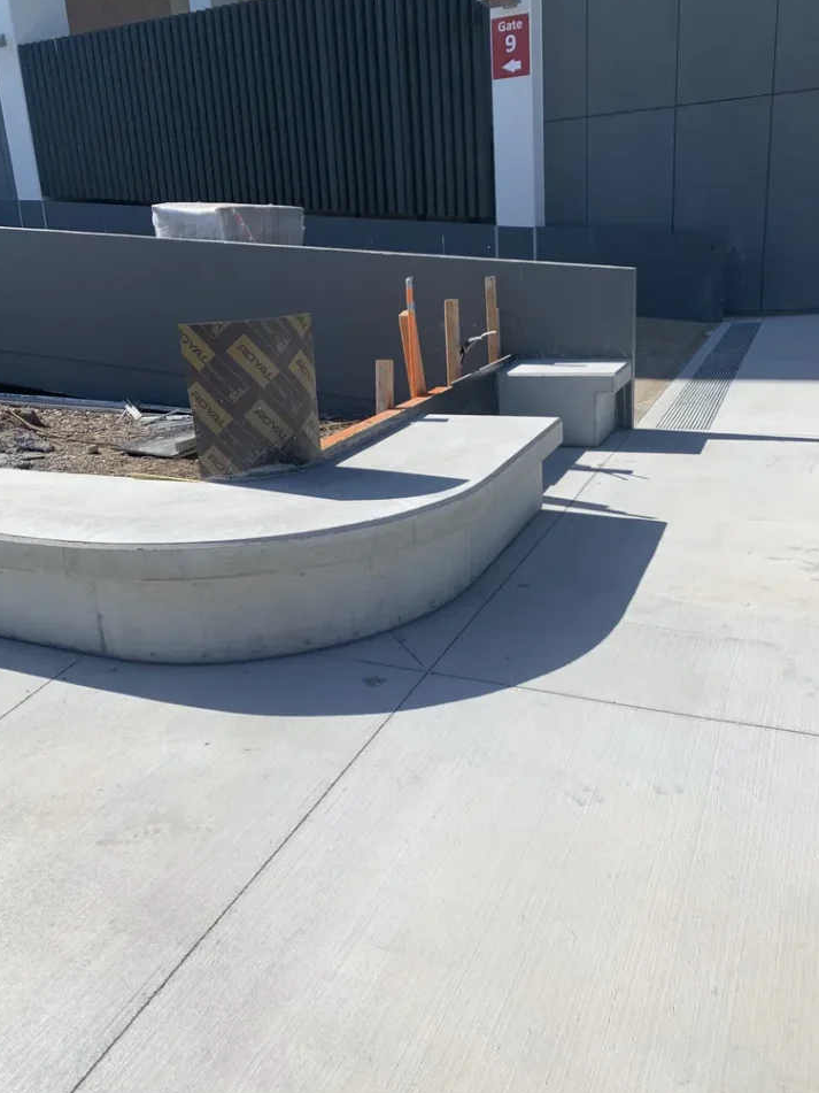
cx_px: 380
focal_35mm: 28
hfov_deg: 49.7
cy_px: 519
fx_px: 883
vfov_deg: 63.4
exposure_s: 1/2611
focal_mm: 4.25
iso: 25
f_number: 1.8
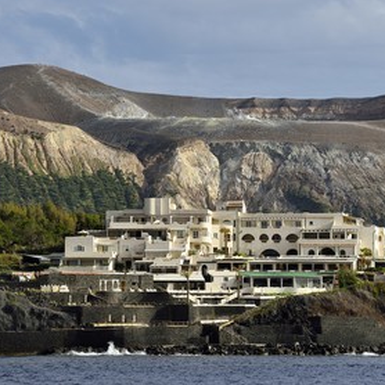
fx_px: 2592
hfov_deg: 8.5
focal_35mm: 206
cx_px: 240
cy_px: 192
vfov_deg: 8.5
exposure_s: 1/800
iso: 200
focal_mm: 160
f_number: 7.1
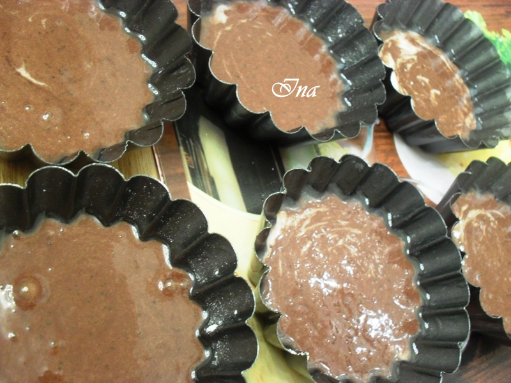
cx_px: 256
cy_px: 192
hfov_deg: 52.6
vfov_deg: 40.7
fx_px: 517
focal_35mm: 35
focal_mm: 6.3
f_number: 3.2
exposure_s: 1/4
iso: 200
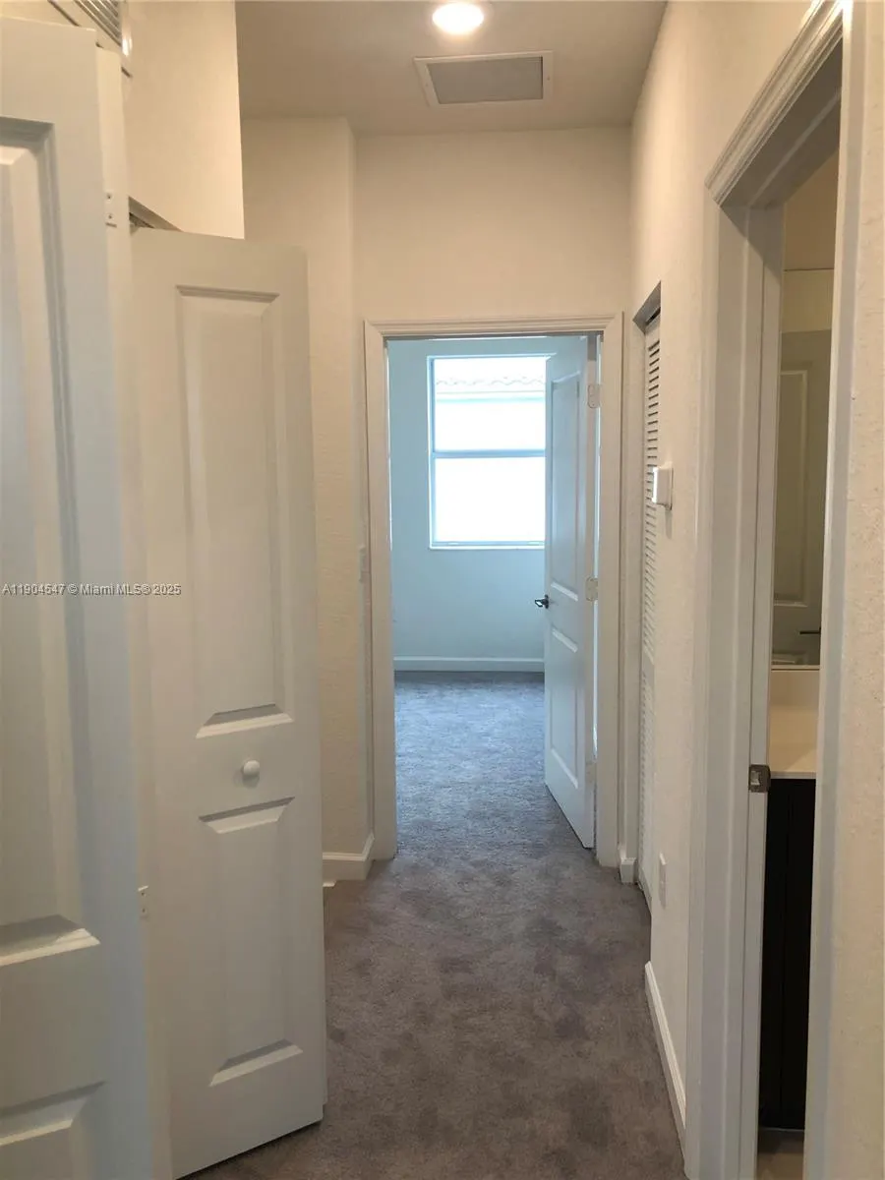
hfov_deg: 49.7
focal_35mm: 28
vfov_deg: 63.4
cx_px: 442
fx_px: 954
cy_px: 590
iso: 40
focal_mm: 4
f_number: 1.8
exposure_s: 1/30
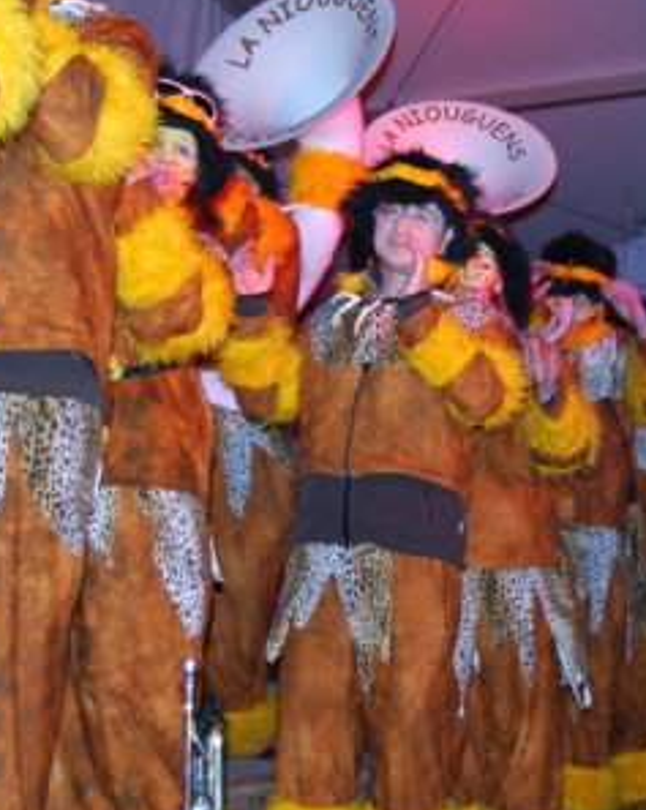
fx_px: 1819
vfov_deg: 25.1
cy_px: 424
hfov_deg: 19.9
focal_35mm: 76
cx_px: 512
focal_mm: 32
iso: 320
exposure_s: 1/60
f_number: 4.5
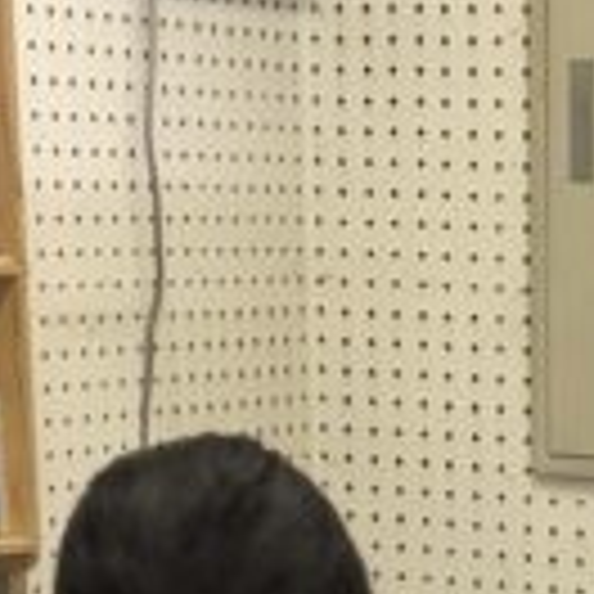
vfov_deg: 10.8
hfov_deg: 10.9
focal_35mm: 154
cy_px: 1006
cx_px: 918
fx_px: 2990
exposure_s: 1/60
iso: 250
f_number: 1.8
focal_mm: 3.99
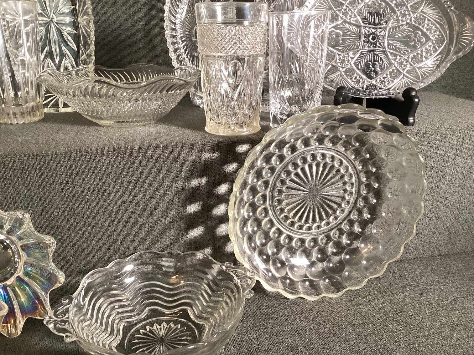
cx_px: 237
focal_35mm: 31
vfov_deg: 45.4
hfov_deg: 58.3
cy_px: 178
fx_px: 425
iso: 160
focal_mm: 3.3
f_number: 2.4
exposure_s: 1/60
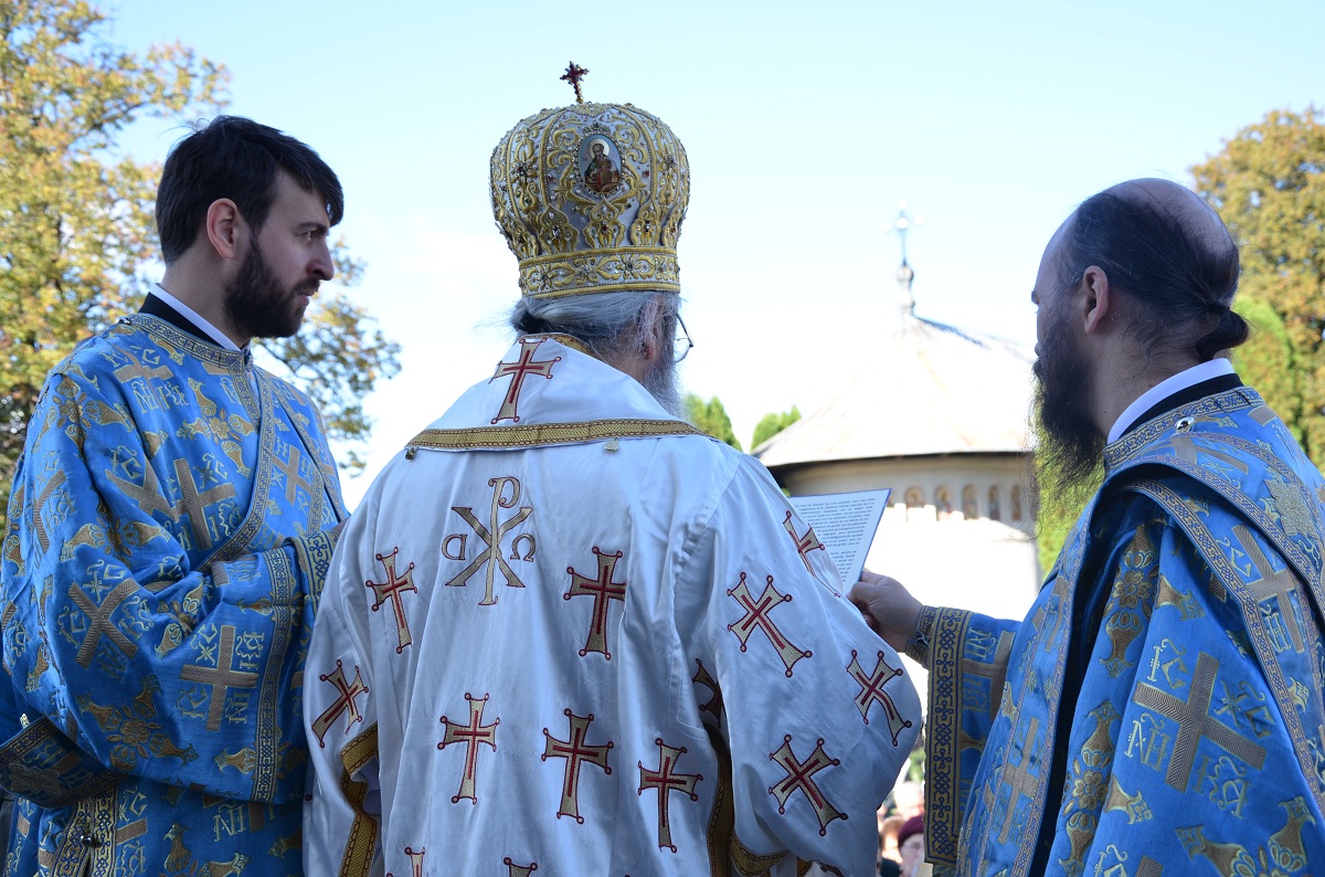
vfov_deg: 27.9
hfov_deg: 41.2
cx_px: 662
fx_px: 1762
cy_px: 438
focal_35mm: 48
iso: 250
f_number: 5
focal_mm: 32
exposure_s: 1/250
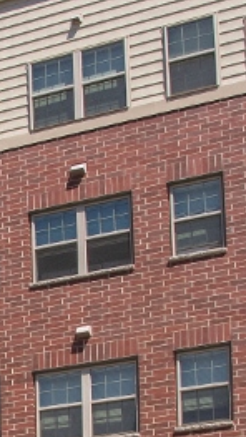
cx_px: -183
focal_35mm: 98
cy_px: 377
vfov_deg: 21.4
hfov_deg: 11.5
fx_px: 1136
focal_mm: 24
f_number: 11
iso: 200
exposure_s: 1/500
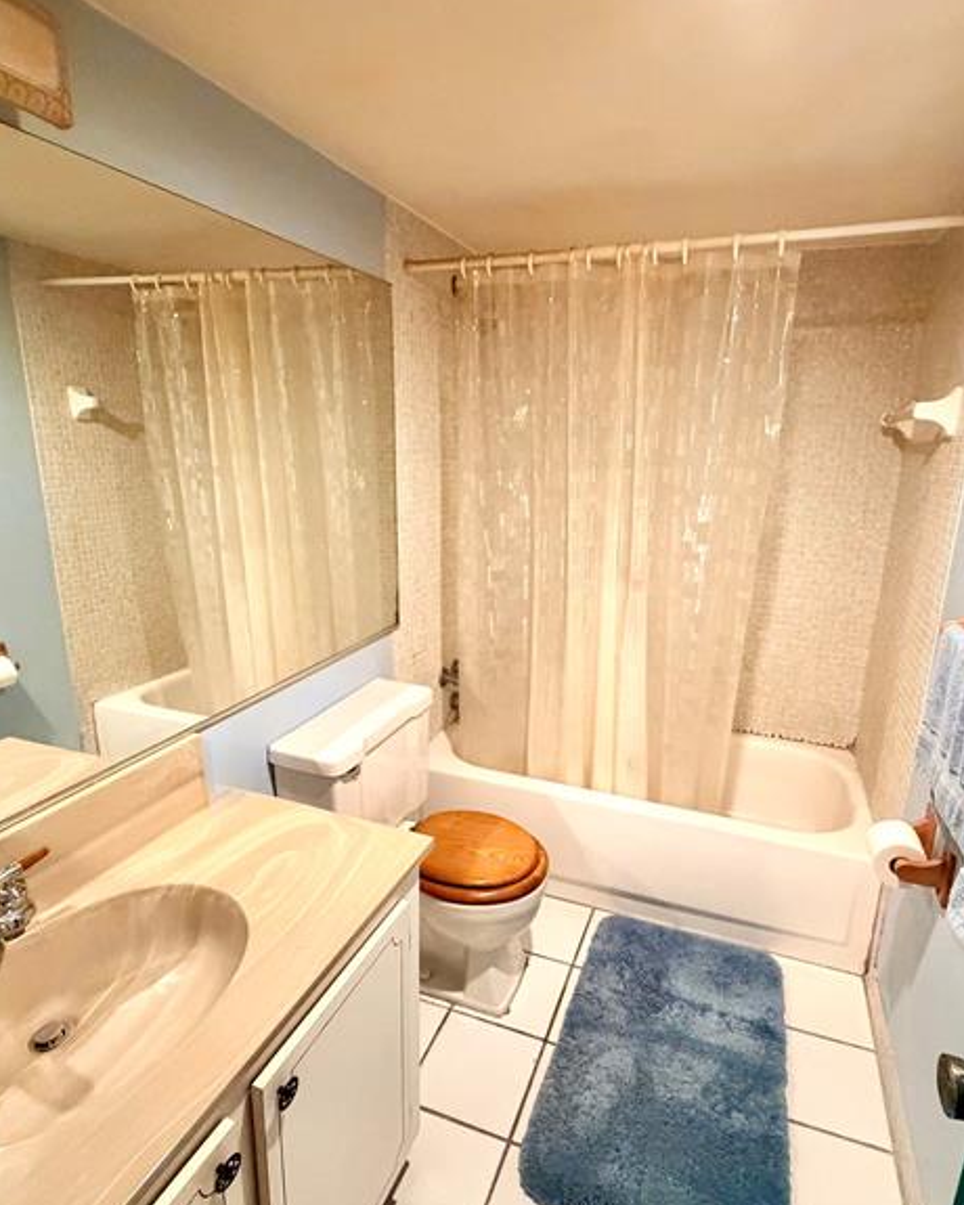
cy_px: 608
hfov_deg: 70.7
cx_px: 530
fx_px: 678
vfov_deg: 83.3
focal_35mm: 19
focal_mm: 2.22
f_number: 2.2
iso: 1000
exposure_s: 1/60
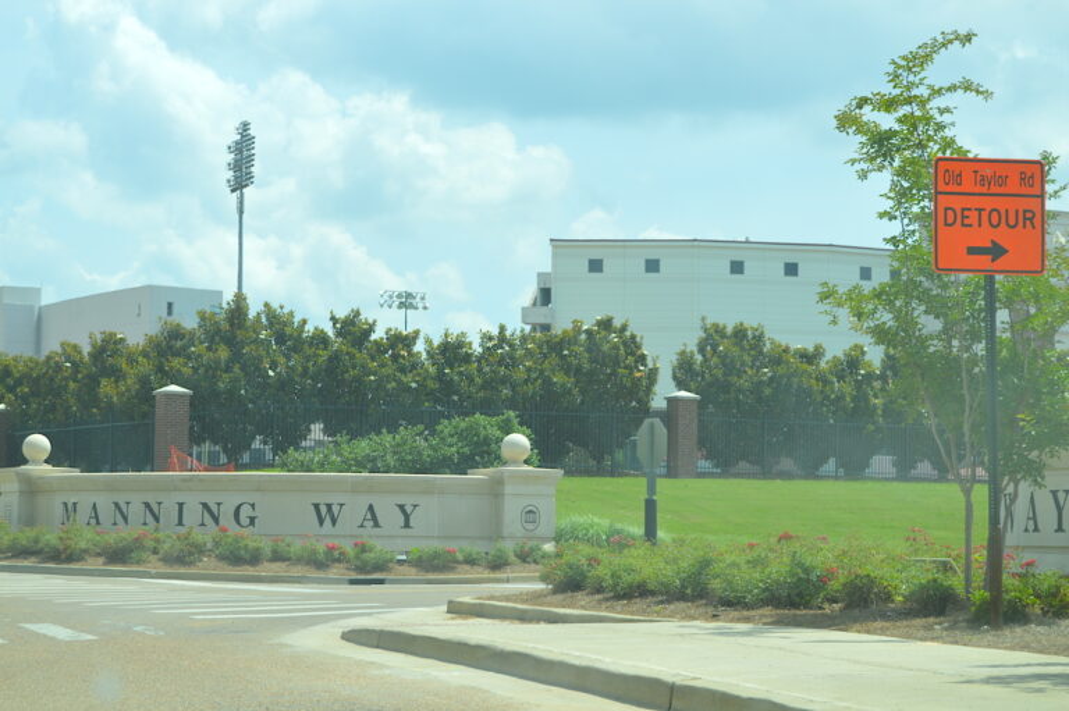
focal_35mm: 82
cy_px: 356
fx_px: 2448
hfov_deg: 24.6
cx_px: 534
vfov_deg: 16.5
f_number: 8
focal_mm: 55
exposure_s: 1/250
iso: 100
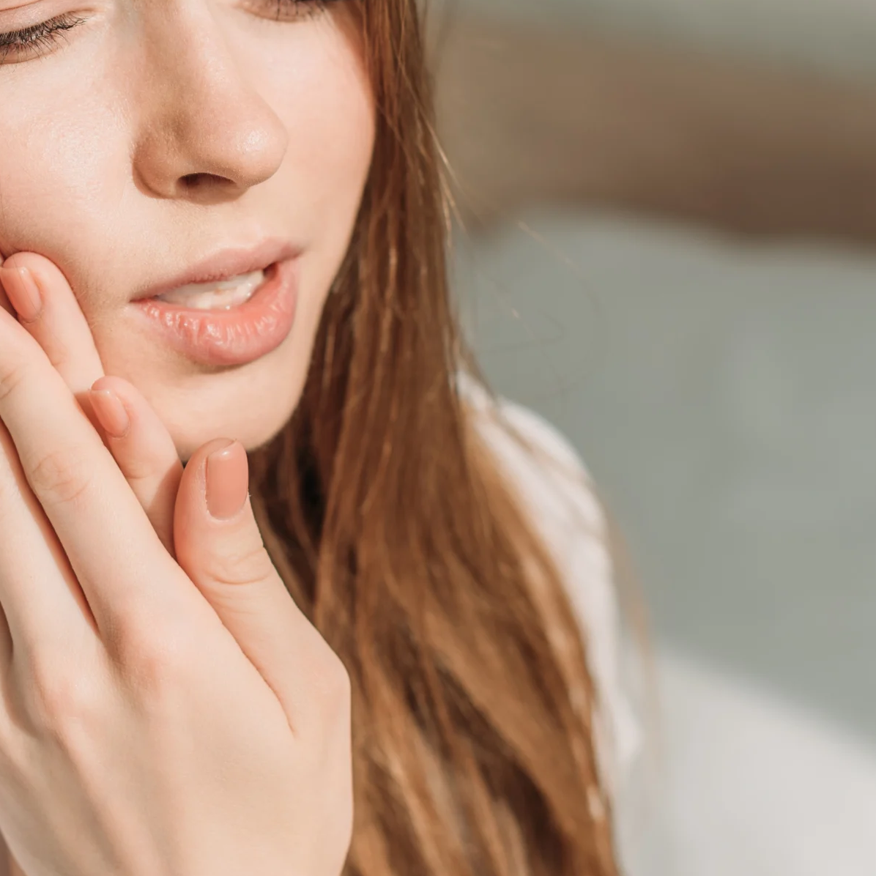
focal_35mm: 91
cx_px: 195
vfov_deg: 19.0
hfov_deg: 18.9
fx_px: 2605
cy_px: 302
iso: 80
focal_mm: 50
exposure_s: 1/640
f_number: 3.5
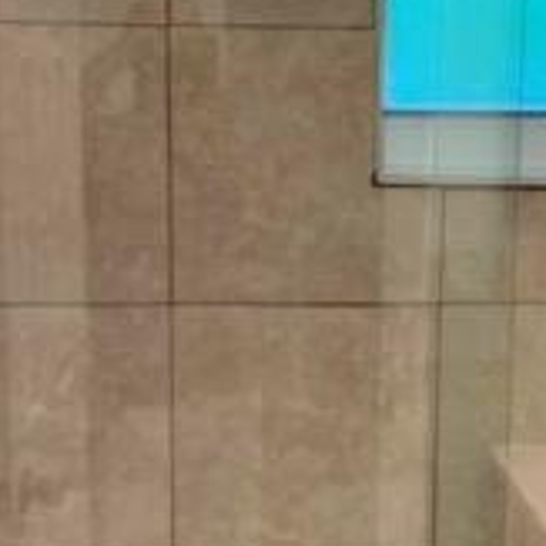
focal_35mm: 90
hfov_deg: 19.2
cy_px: 405
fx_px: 1606
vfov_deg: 19.2
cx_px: 368
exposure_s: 1/60
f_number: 1.8
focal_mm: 4.25
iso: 64
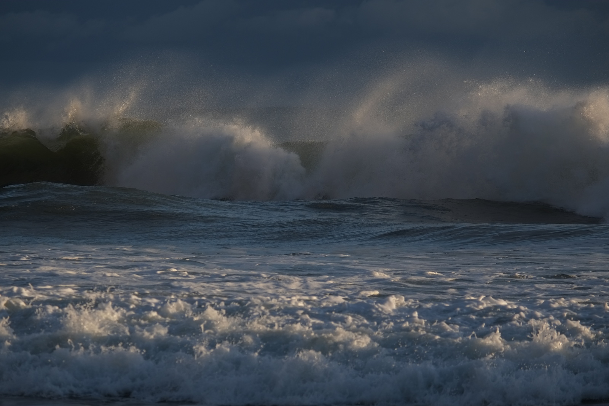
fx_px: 5836
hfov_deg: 6.0
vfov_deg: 4.0
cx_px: 304
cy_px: 203
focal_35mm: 345
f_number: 6.7
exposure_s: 1/500
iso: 200
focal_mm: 230
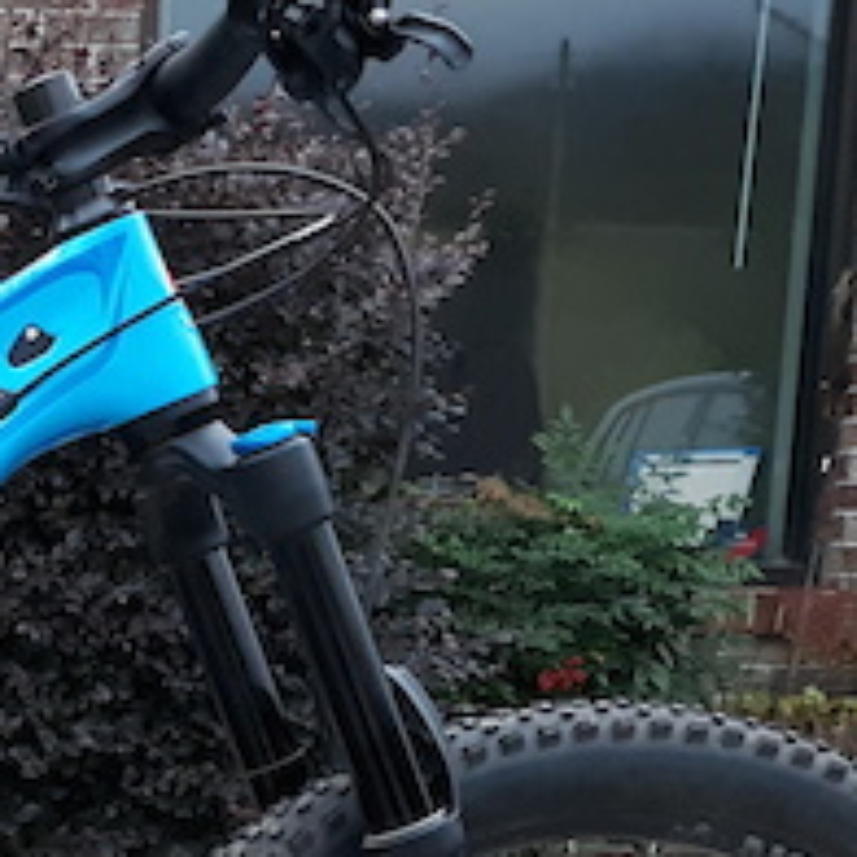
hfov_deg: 15.9
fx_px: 2829
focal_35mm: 101
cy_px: 1128
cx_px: -420
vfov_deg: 16.3
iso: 160
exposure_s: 1/40
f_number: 1.7
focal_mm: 3.7
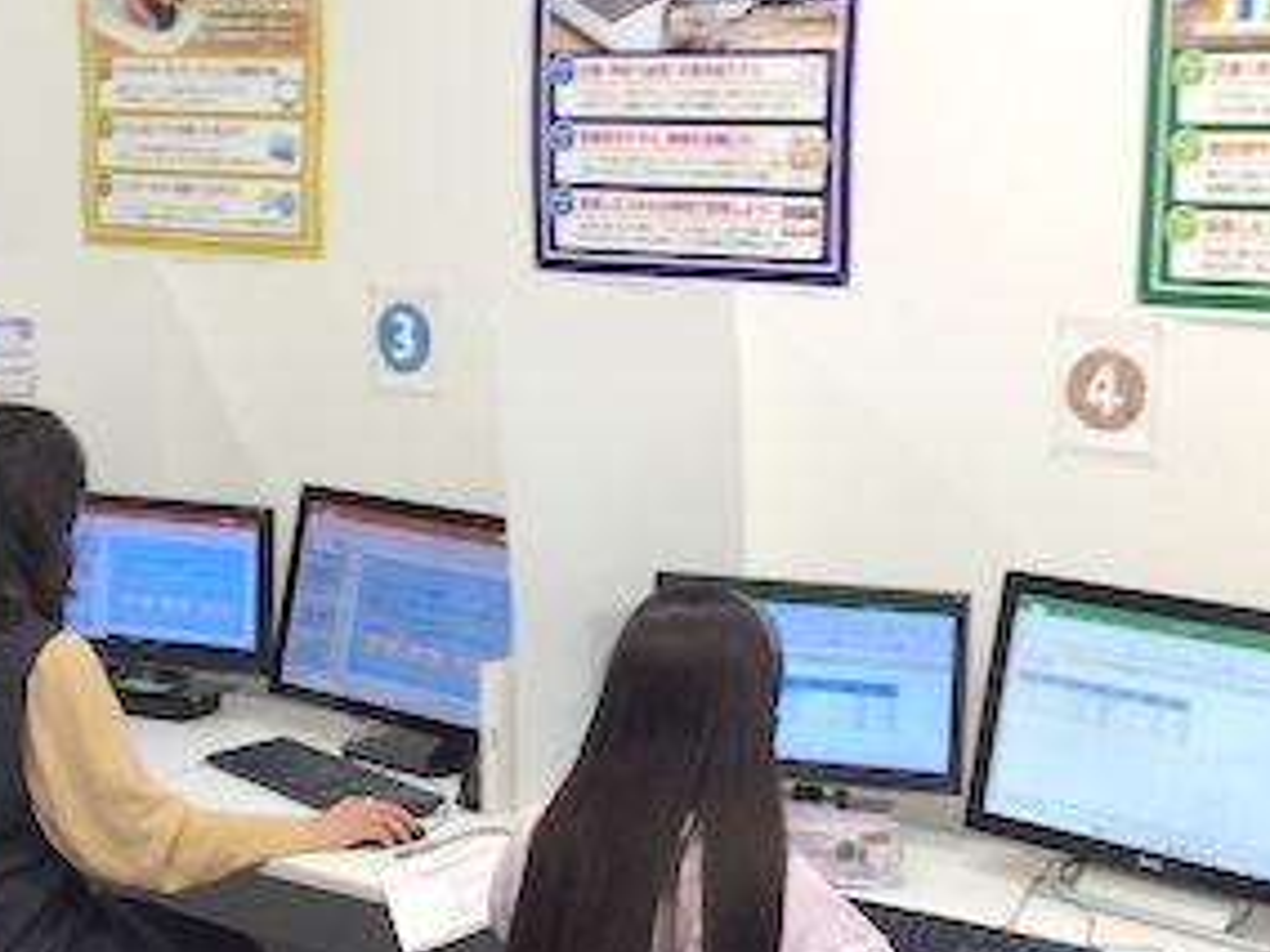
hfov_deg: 26.6
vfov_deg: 20.2
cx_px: 528
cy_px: 489
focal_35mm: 73
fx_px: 2678
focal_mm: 3.3
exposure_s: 1/30
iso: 40
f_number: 2.4
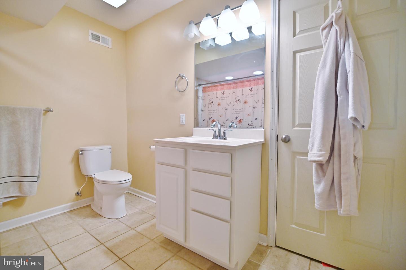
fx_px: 180
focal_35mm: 16
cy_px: 135
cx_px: 203
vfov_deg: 73.7
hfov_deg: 96.8
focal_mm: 16
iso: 400
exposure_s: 1/200
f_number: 2.8
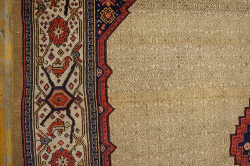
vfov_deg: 47.9
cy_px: 83
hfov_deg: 67.4
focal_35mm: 27
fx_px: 187
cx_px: 125
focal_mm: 18
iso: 1000
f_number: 4
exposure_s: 1/60
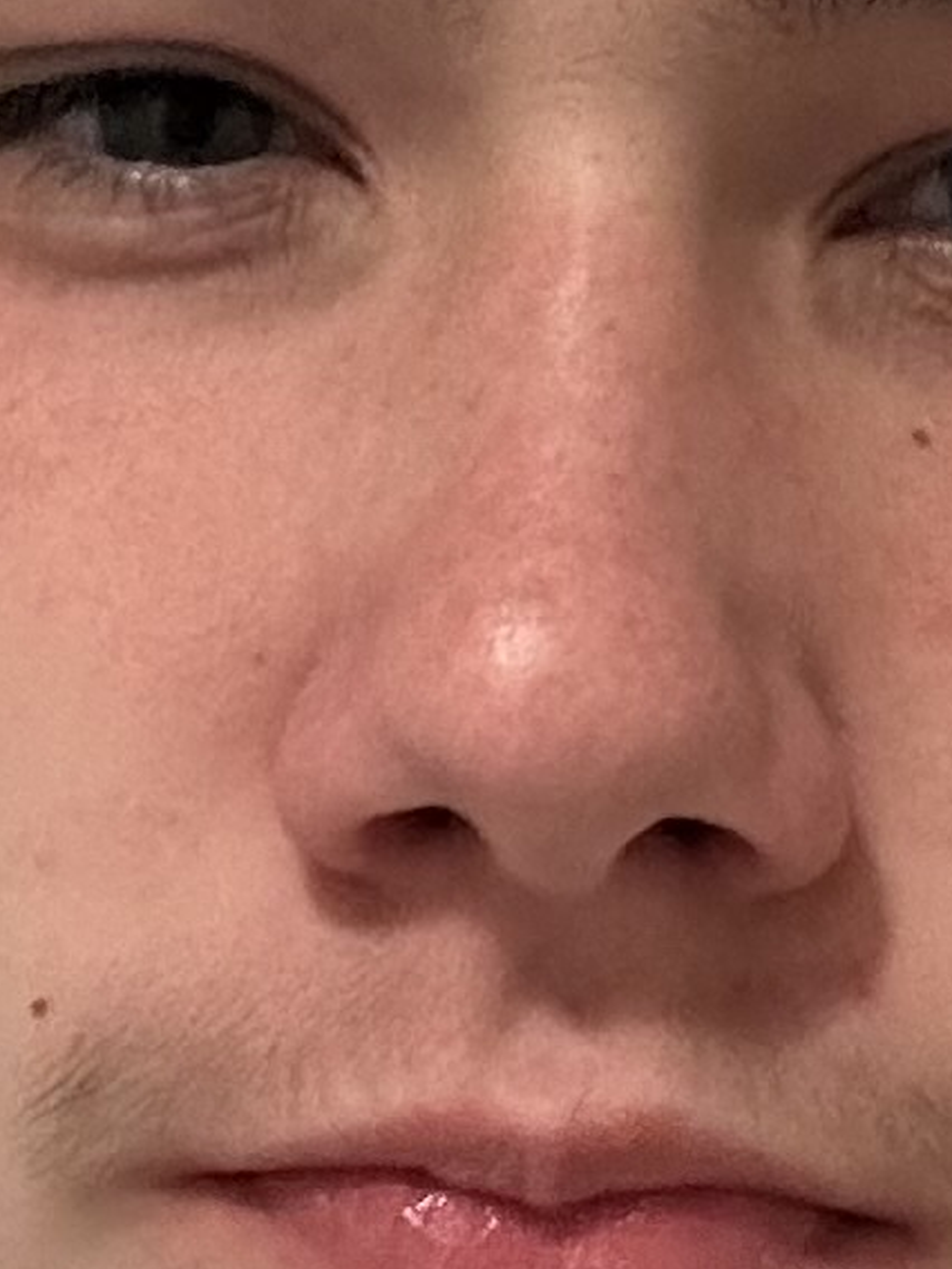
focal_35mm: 163
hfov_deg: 9.1
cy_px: 63
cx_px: 639
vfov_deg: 12.0
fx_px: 5977
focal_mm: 2.69
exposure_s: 1/52
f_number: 1.9
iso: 320
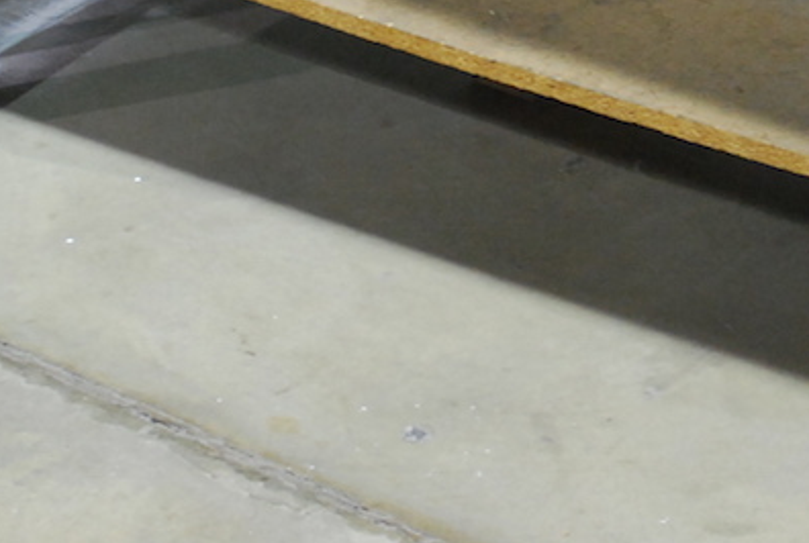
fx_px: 2838
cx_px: 838
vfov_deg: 10.8
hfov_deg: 15.9
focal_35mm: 126
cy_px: -79
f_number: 4.2
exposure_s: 1/30
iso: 1000
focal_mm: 26
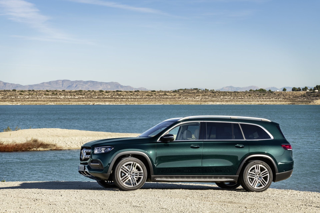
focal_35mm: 95
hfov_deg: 21.5
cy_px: 106
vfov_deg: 14.4
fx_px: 844
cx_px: 160
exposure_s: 1/320
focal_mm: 95
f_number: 8
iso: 100
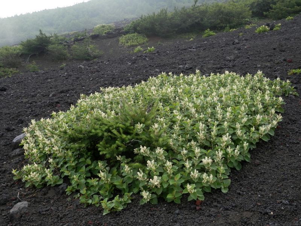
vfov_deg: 36.0
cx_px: 150
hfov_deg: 46.8
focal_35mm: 40
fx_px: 348
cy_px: 113
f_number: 3.7
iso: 80
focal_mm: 7.3
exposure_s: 1/250
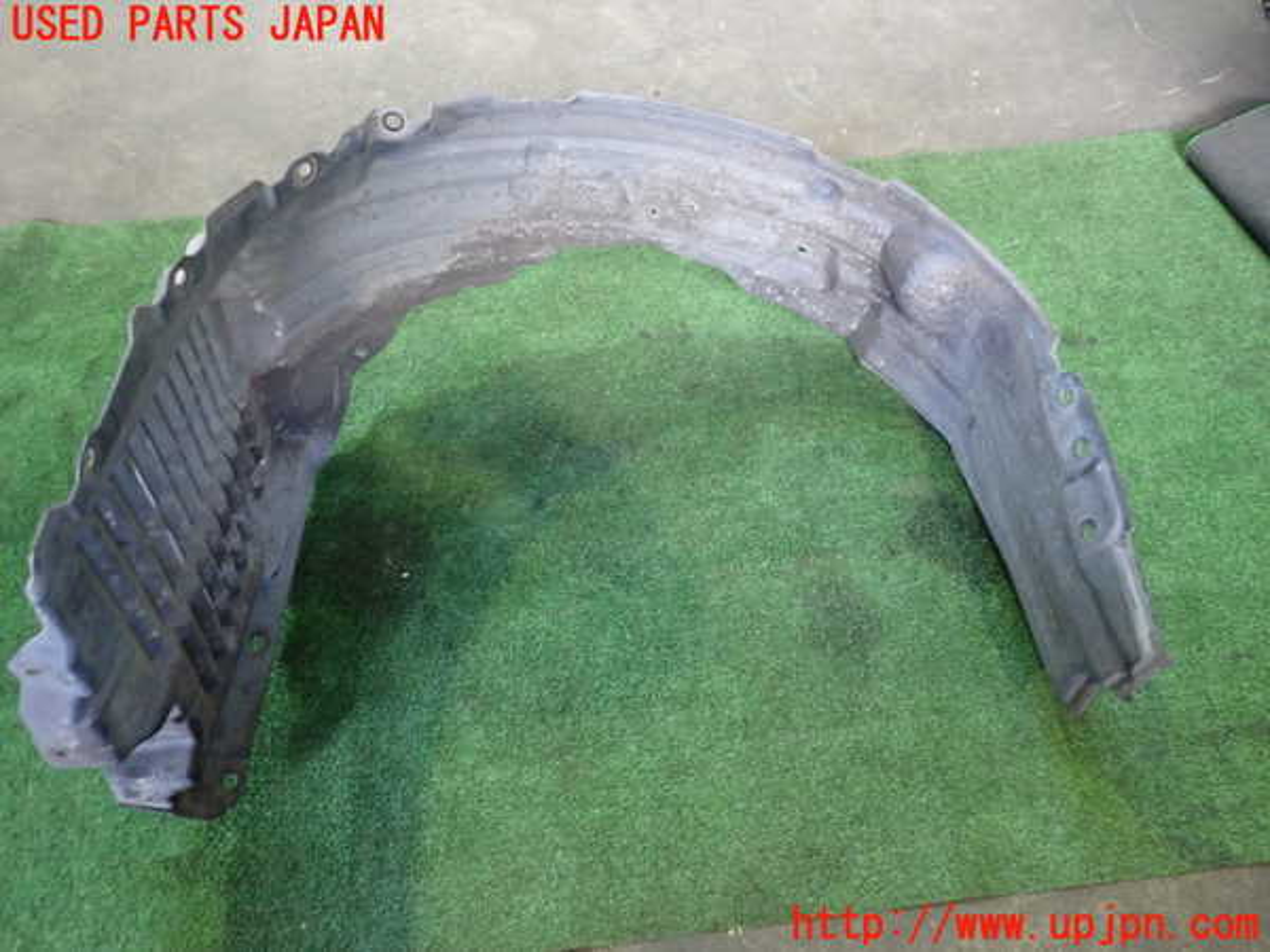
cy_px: 476
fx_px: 917
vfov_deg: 54.9
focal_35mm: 25
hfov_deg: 69.4
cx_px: 635
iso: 640
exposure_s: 1/30
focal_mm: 4.5
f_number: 2
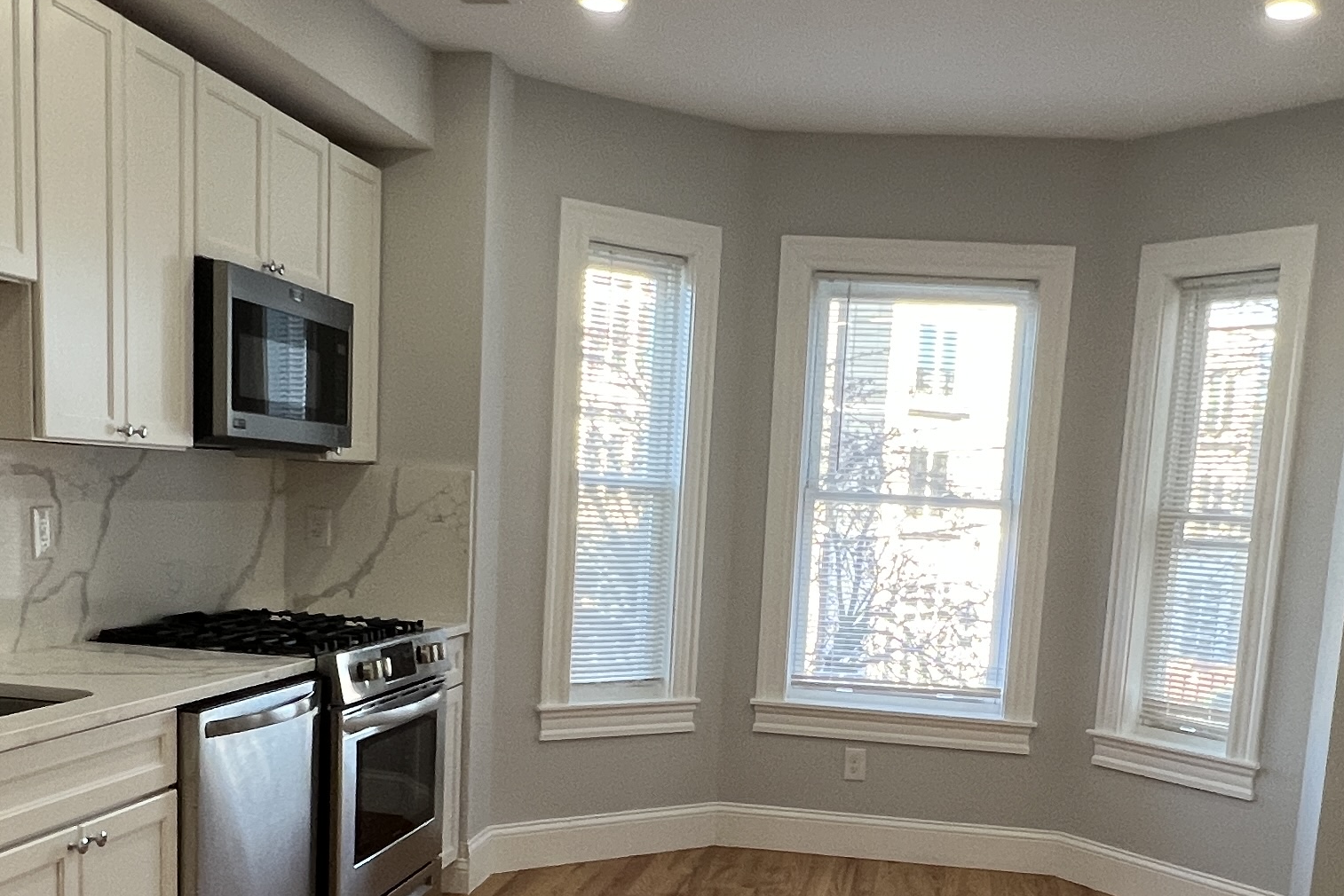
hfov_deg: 53.0
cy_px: 705
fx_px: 1344
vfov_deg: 35.8
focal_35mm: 36
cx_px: 753
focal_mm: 1.57
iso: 160
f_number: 1.8
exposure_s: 1/120
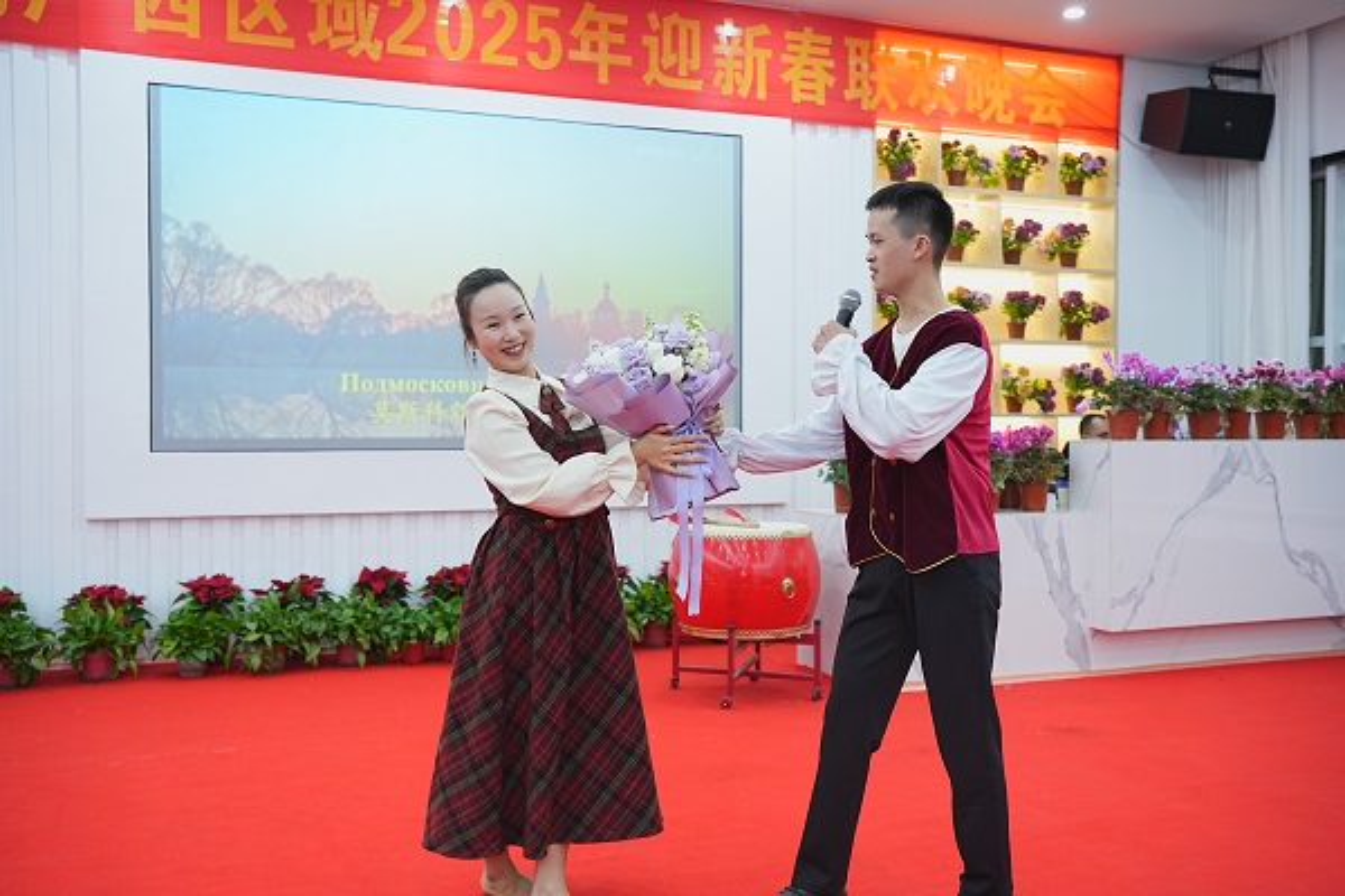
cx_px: 672
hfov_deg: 54.4
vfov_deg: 37.9
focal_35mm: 35
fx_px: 1308
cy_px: 448
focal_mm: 35
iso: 2000
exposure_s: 1/250
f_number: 2.8
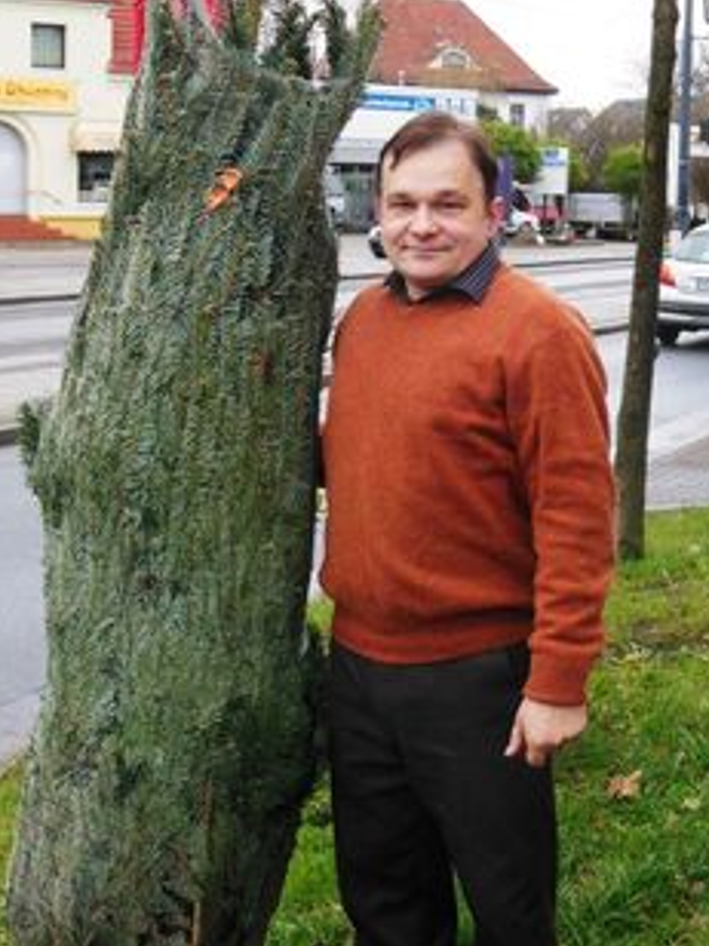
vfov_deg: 29.7
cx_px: 353
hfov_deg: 22.6
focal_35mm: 65
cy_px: 362
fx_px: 1775
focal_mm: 8.9
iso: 400
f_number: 4
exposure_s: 1/200
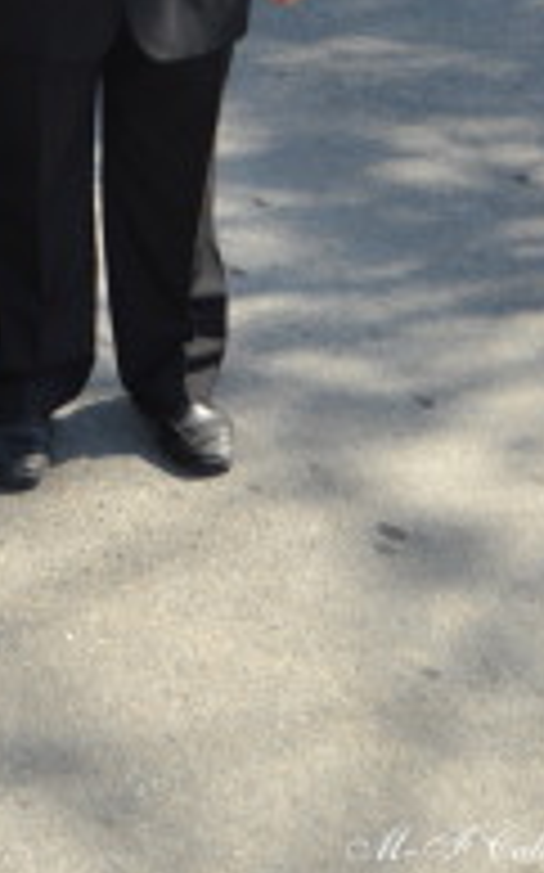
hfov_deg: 9.0
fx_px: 3421
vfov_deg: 14.1
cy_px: -162
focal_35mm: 144
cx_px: -112
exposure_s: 1/200
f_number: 5
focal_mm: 38
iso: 100
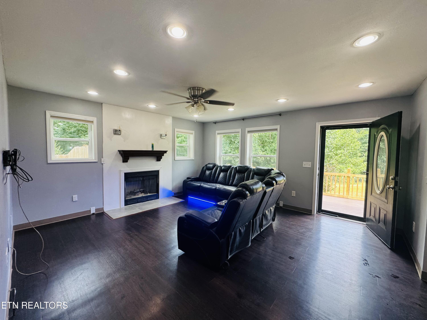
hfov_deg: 102.1
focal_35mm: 14
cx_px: 214
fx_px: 173
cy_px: 160
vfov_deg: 85.7
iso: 160
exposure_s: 1/120
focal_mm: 2.22
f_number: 2.2
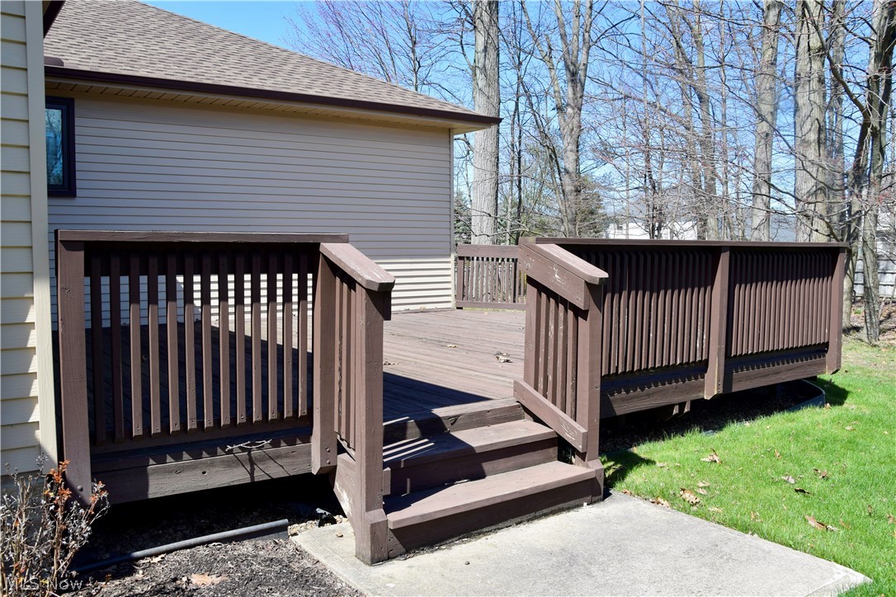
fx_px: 747
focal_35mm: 30
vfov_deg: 43.6
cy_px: 298
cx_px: 448
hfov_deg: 61.9
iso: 220
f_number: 8
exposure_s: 1/250
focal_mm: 20
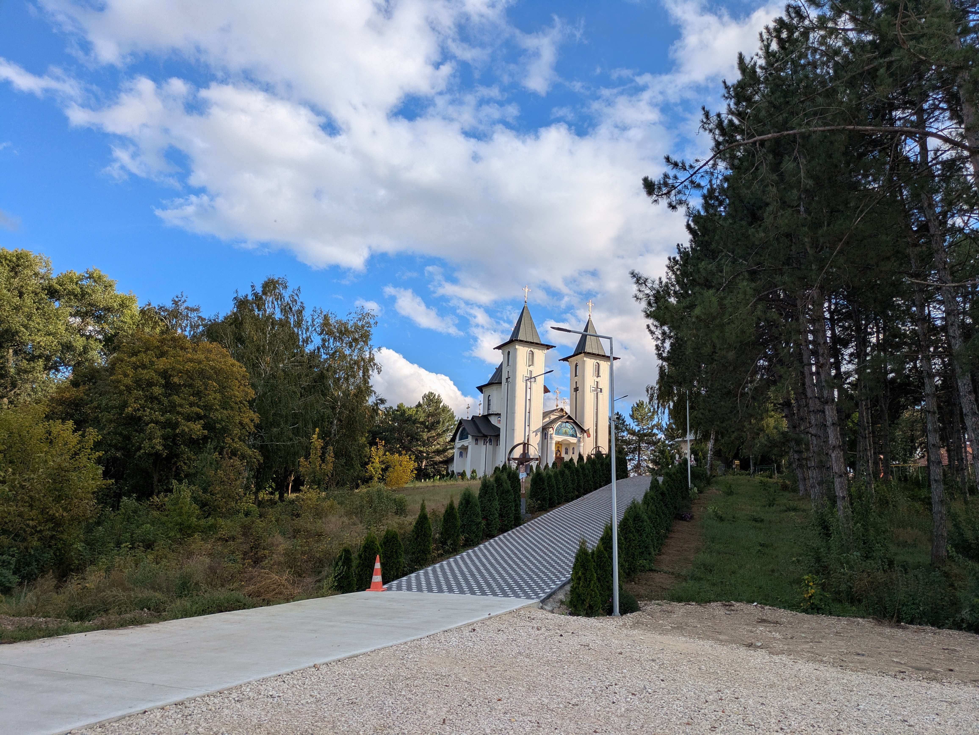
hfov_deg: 69.4
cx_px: 490
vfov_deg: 54.9
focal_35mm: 25
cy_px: 368
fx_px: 707
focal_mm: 5.43
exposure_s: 1/1546
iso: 47
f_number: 1.89
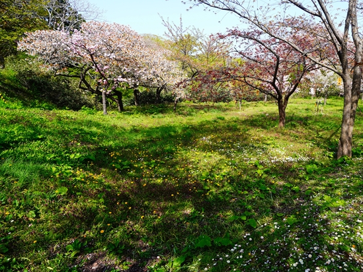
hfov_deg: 77.9
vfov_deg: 63.3
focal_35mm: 21
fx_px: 220
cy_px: 124
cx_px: 221
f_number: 8
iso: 100
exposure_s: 1/125
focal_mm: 10
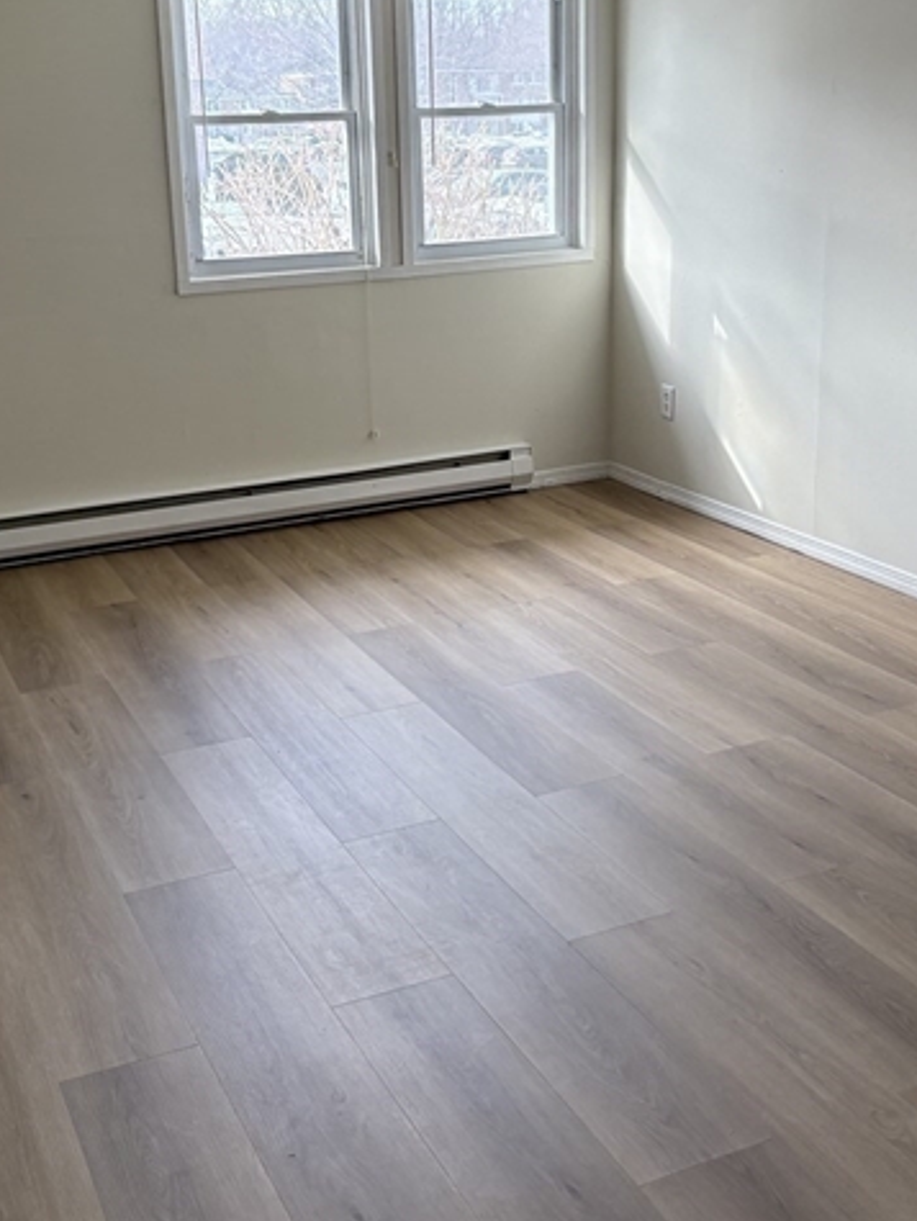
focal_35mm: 42
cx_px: 457
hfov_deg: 34.4
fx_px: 1481
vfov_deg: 44.6
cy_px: 506
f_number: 1.6
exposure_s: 1/142
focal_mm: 5.96
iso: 80
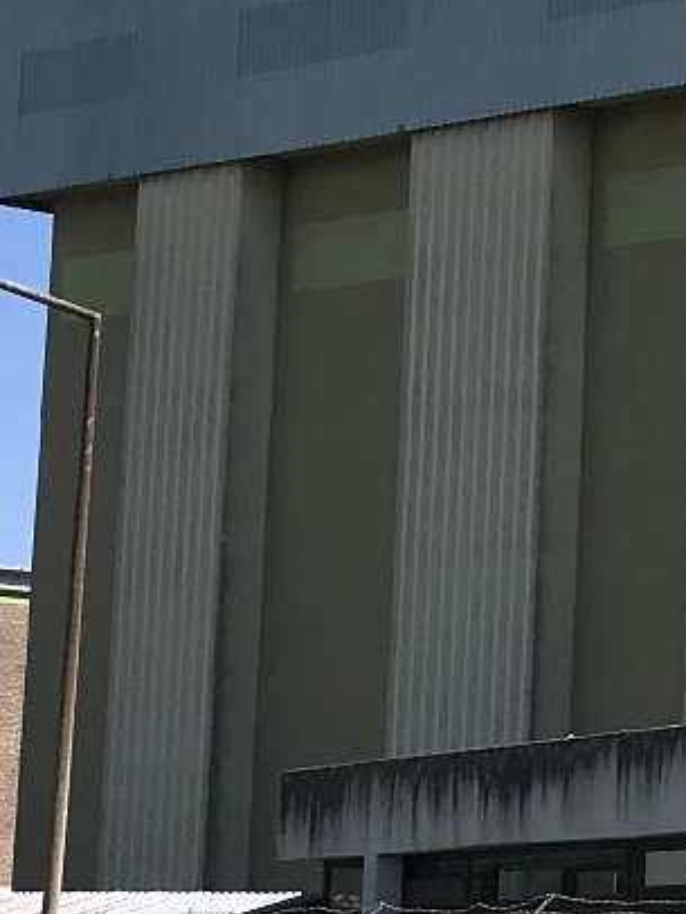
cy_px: 180
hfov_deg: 9.5
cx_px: 1655
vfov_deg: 14.1
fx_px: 3669
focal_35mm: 139
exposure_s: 1/1953
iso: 20
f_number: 1.8
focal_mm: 3.99
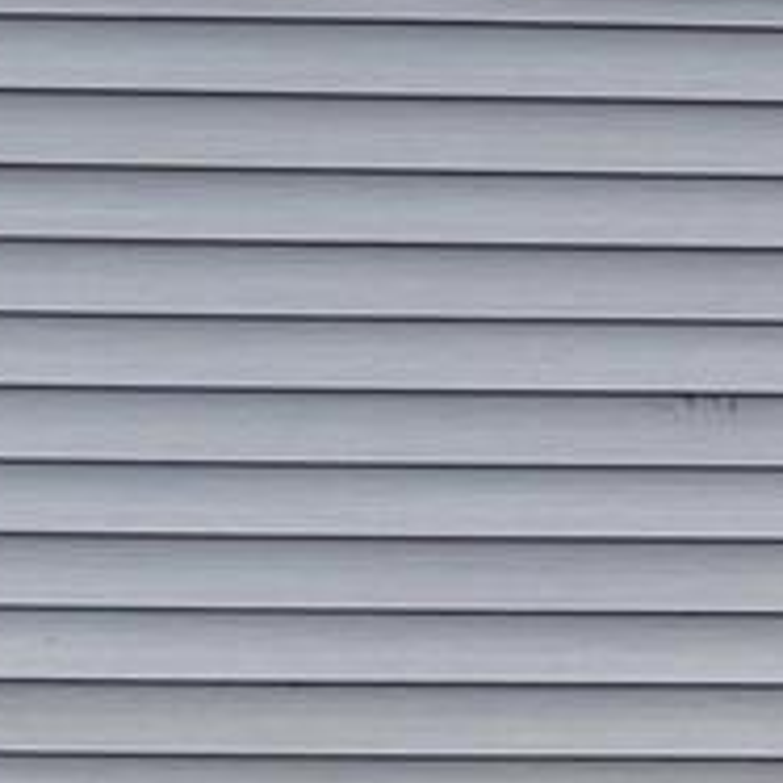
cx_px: 1411
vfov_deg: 9.8
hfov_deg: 9.4
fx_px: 4530
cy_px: -84
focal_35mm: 177
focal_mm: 5.1
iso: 50
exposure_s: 1/718
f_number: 1.6
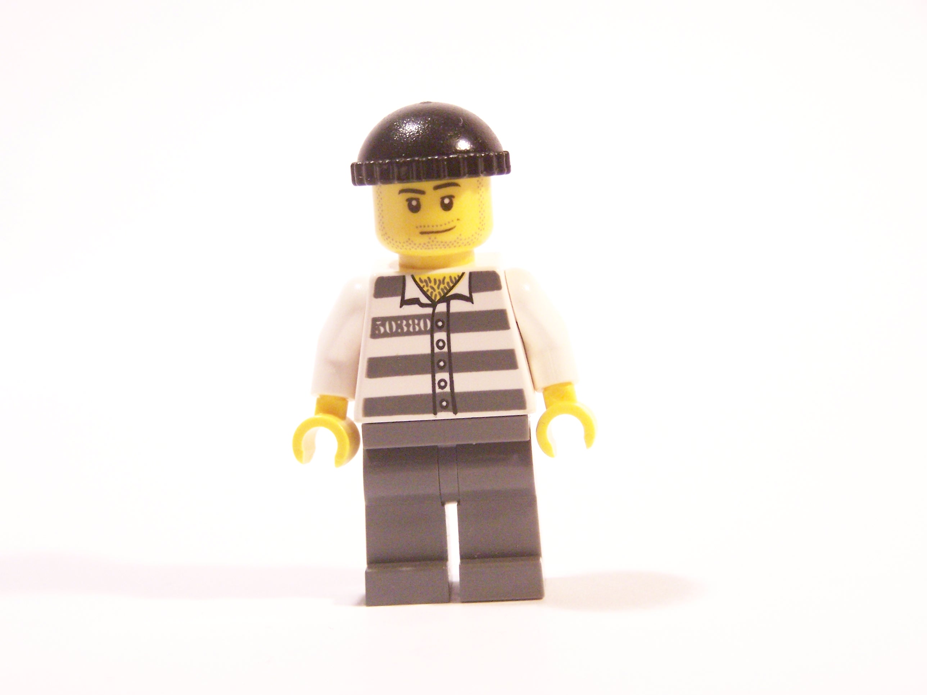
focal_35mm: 105
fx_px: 2812
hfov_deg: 18.7
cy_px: 348
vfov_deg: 14.1
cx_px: 464
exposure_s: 1/45
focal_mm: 17.5
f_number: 3.2
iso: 400
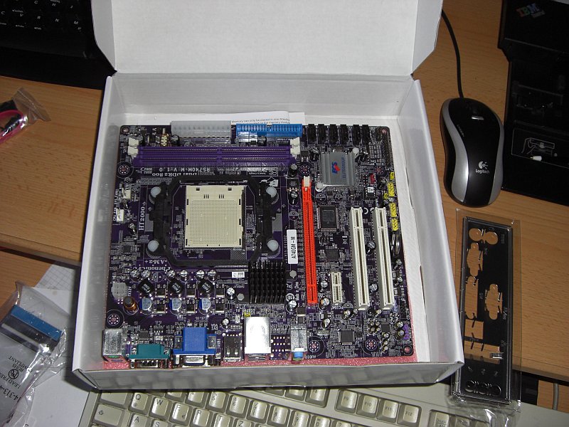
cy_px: 214
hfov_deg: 49.0
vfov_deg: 37.7
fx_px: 625
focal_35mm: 38
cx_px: 284
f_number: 2.7
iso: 100
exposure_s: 1/60
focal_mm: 6.2
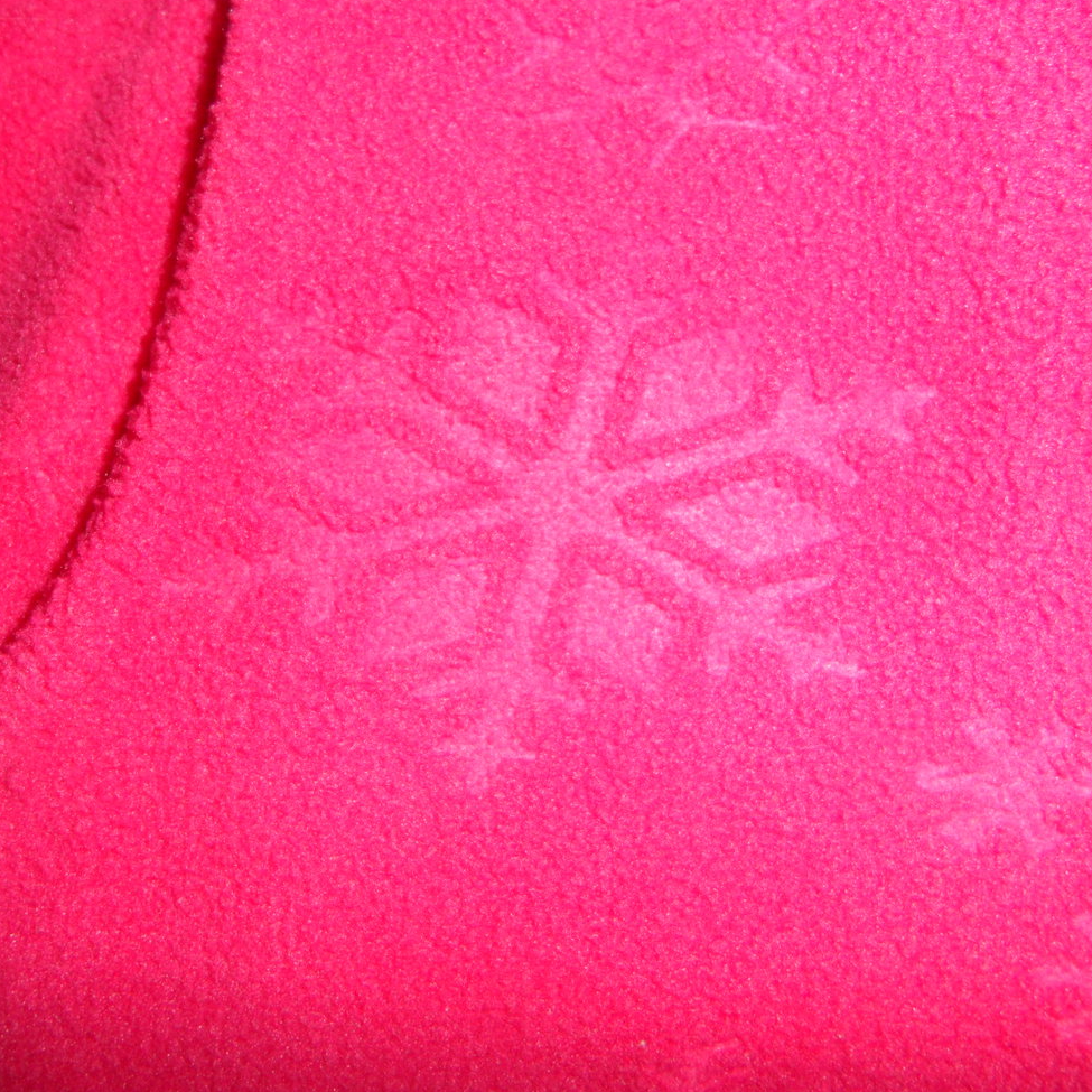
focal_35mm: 29
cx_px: 466
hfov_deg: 55.4
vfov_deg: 55.6
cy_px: 534
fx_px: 1035
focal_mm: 4.1
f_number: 8.2
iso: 100
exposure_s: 1/10
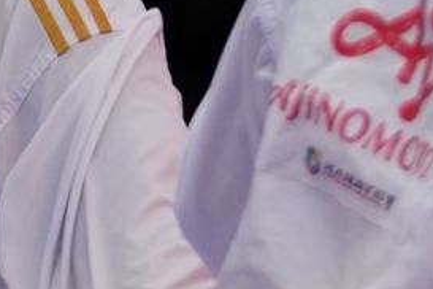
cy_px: 2
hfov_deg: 1.2
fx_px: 21203
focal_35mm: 1763
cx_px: 293
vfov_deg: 0.8
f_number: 2.8
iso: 400
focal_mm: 178
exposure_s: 1/1000
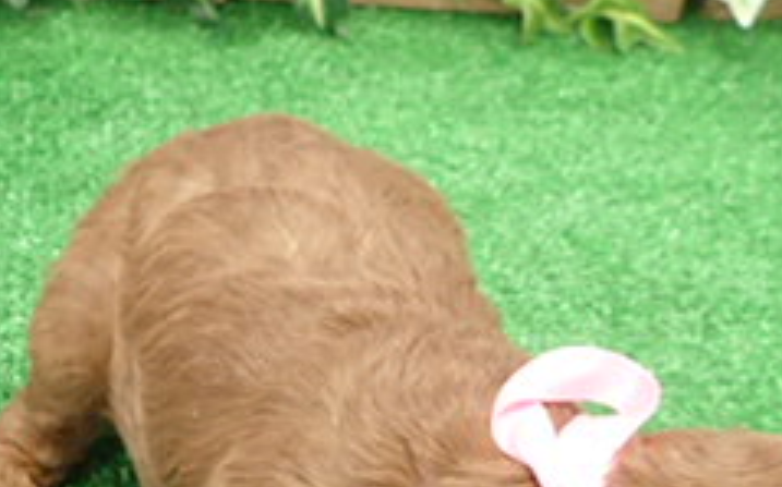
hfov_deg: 28.8
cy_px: 569
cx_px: 245
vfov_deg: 17.5
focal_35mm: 71
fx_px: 1512
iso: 400
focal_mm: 4.5
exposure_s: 1/30
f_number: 2
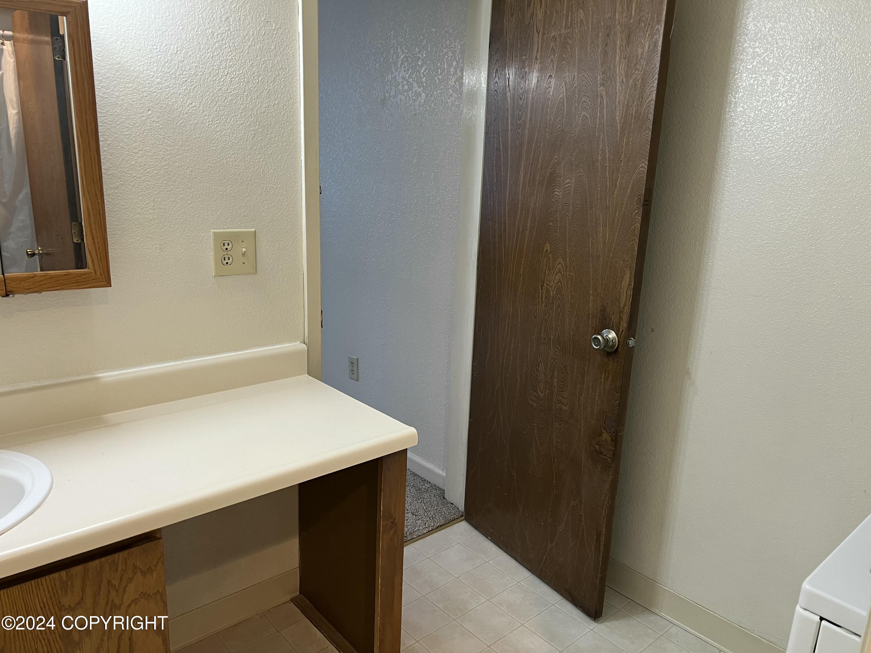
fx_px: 654
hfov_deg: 67.3
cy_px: 326
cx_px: 436
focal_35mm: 26
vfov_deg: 53.1
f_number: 1.5
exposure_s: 1/60
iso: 100
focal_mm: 5.7
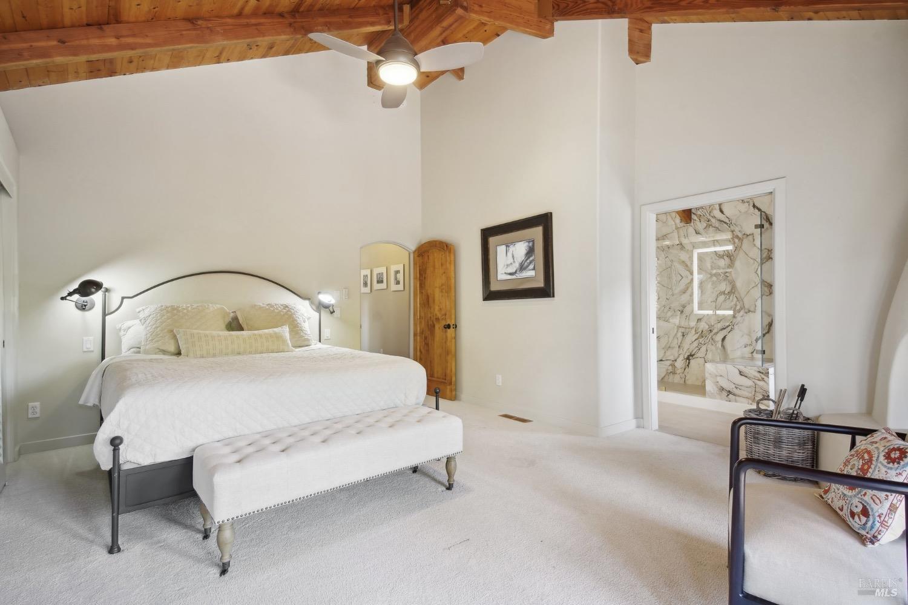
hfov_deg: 93.3
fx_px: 429
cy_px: 302
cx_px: 454
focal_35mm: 17
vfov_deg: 70.4
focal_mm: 17
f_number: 8
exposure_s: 1/10
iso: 400
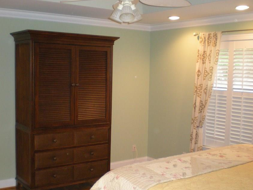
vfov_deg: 31.5
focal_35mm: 46
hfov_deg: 41.2
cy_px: 105
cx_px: 115
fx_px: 336
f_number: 3.1
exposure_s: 1/30
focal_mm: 6.3
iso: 290
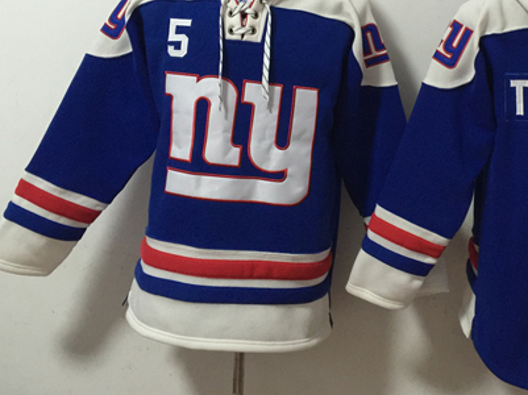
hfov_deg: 39.3
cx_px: 400
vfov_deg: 30.2
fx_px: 716
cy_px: 90
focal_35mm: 47
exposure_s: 1/8
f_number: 2.2
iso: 125
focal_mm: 4.15
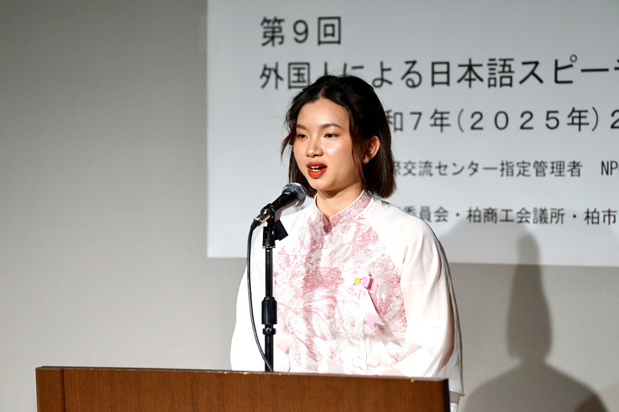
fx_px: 3436
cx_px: 310
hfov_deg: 10.3
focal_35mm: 200
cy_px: 206
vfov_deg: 6.9
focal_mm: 200
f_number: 4
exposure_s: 1/250
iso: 800
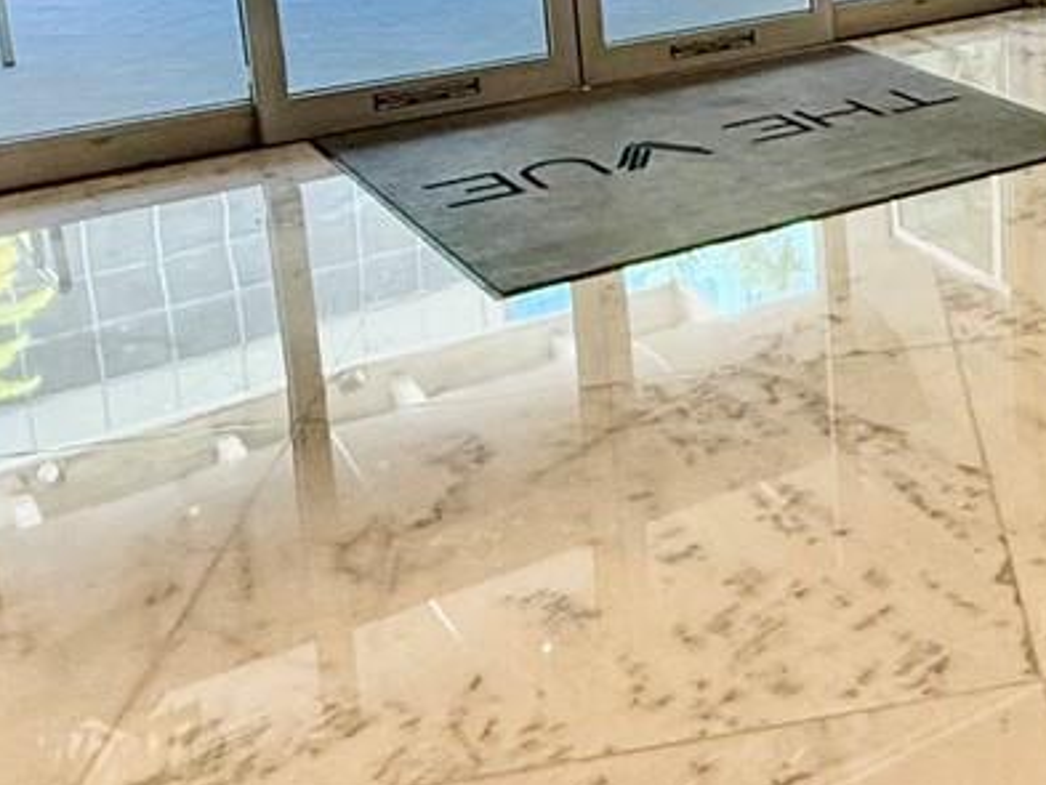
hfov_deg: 28.7
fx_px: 1723
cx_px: 1294
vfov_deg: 24.3
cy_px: -29
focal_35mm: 57
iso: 200
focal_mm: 2.22
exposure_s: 1/120
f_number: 2.2
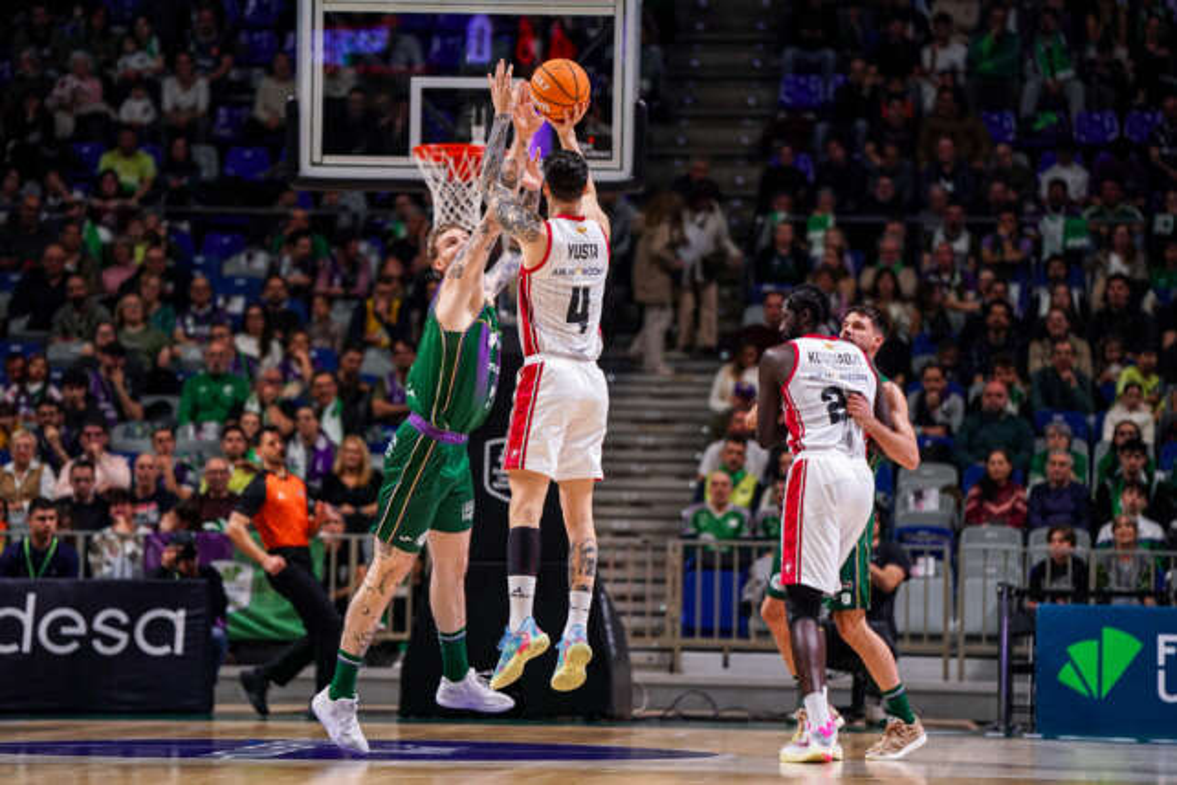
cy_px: 392
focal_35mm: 164
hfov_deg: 12.5
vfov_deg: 8.4
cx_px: 588
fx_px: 5361
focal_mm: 164
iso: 2000
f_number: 2.8
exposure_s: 1/1250
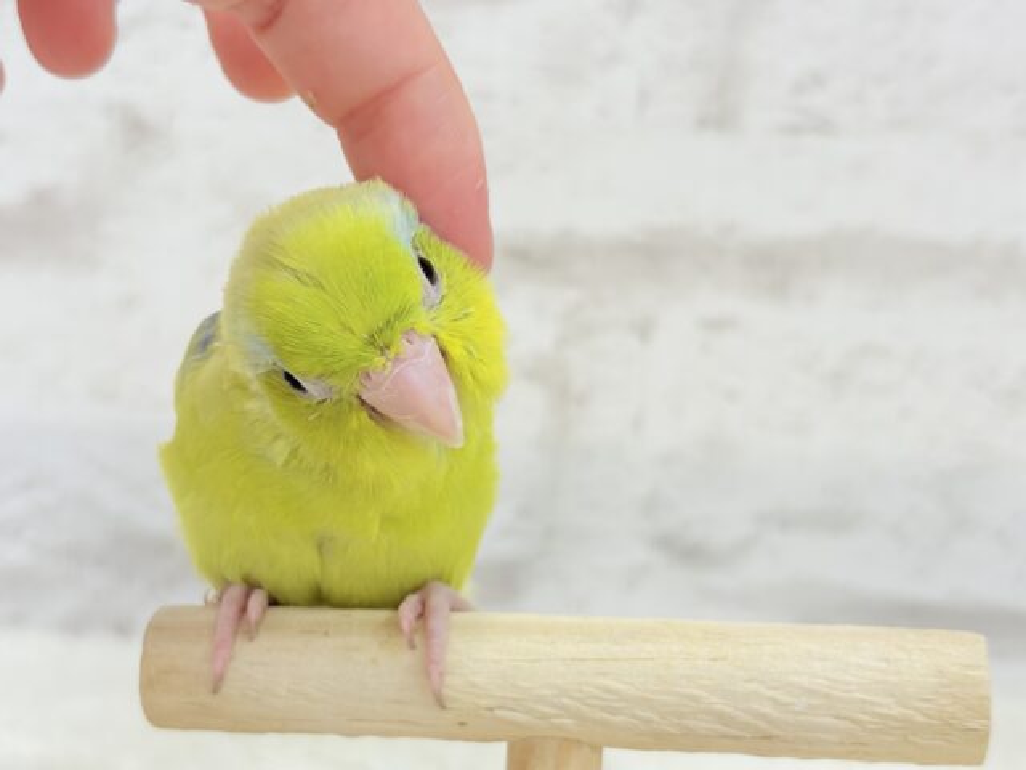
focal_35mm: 52
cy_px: 385
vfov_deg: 28.0
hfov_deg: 36.8
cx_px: 513
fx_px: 1541
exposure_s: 1/100
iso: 80
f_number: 1.6
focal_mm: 5.96
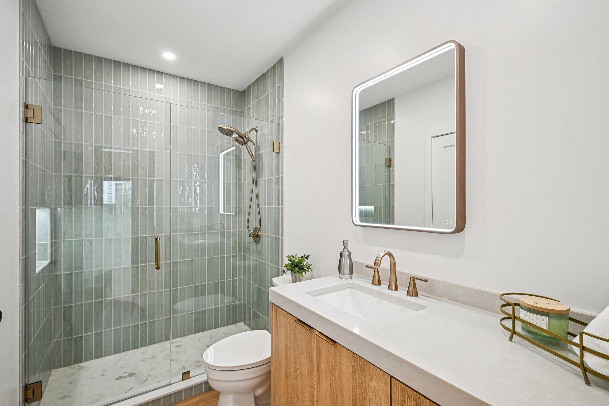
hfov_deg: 96.7
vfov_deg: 73.7
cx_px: 304
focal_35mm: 16
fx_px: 271
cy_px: 203
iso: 400
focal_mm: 16
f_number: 8
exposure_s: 1/40
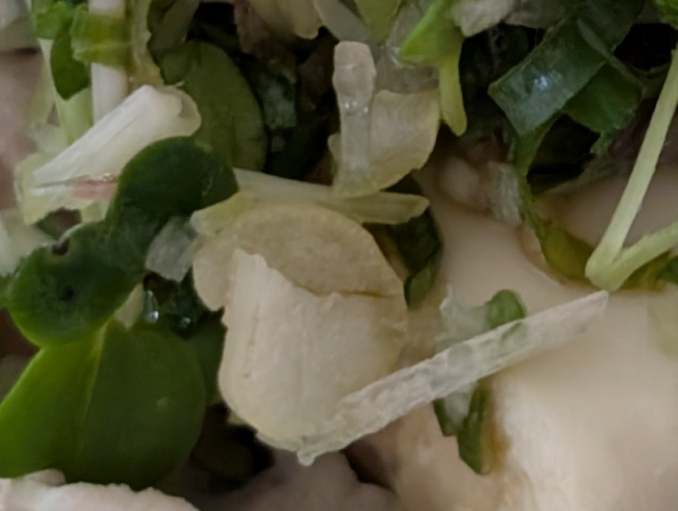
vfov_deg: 8.8
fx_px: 3275
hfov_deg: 11.8
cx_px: 500
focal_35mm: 167
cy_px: -36
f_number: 1.68
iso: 755
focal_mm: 6.9
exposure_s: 1/97.9
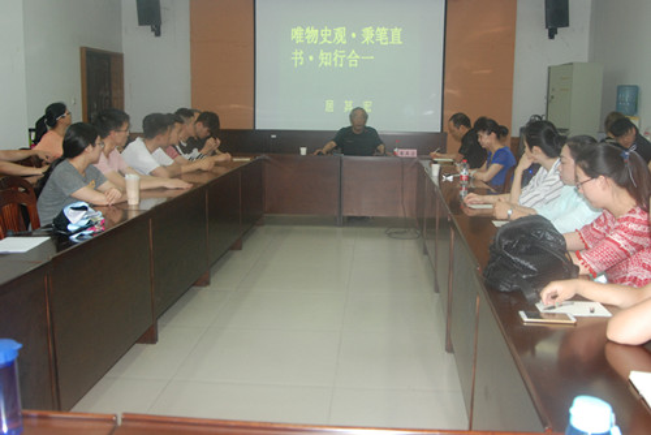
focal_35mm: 36
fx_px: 651
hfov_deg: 53.1
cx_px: 326
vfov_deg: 36.9
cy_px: 218
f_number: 5
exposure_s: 1/60
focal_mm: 24
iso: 800
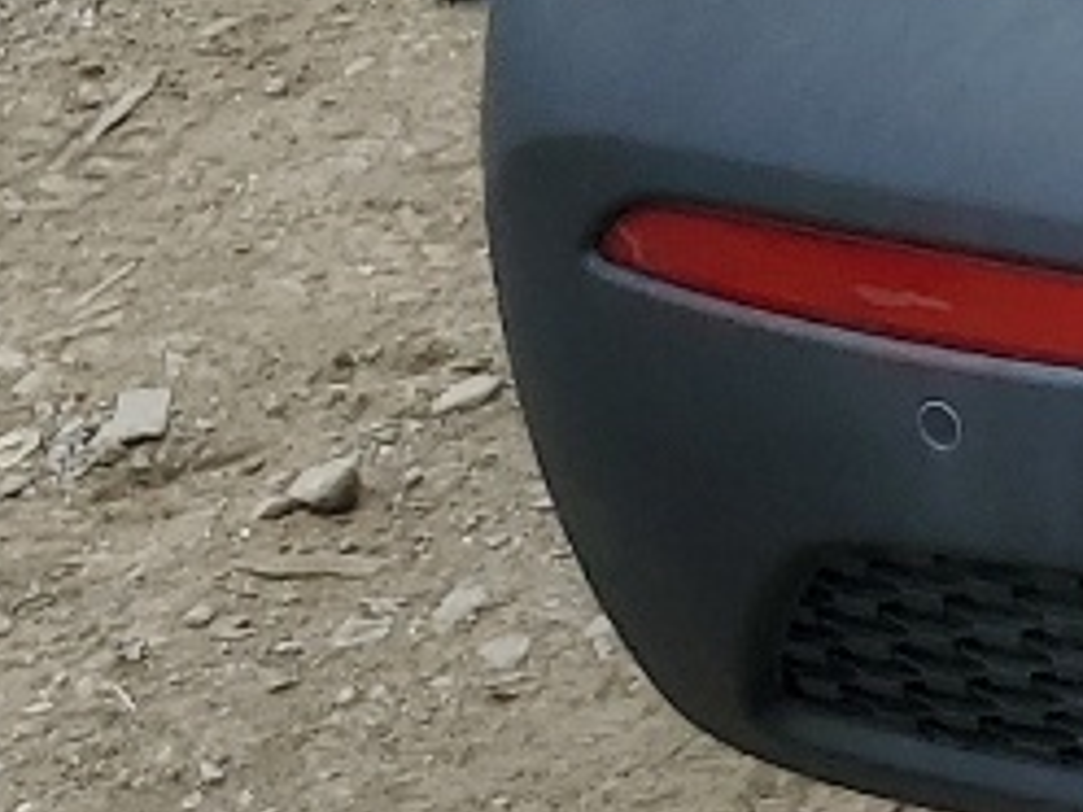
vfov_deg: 8.3
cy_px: -934
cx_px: 2817
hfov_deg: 9.9
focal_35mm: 168
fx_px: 5256
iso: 50
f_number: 1.5
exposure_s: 1/2000
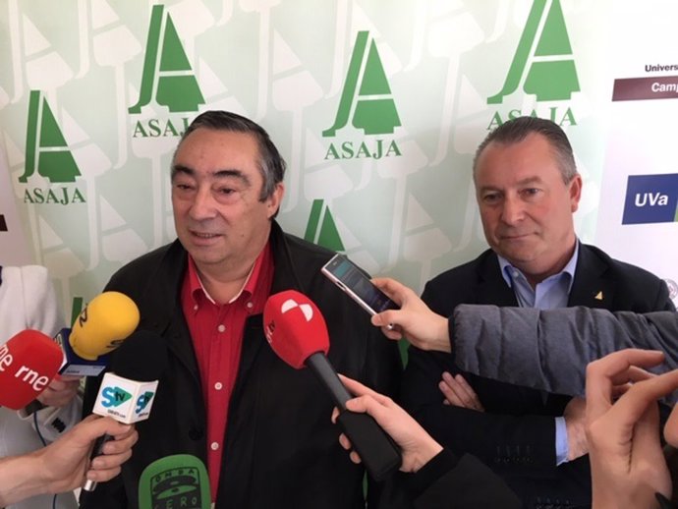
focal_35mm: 29
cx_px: 339
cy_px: 254
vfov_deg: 48.3
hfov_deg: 61.6
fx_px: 568
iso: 32
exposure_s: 1/33
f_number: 2.2
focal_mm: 4.15
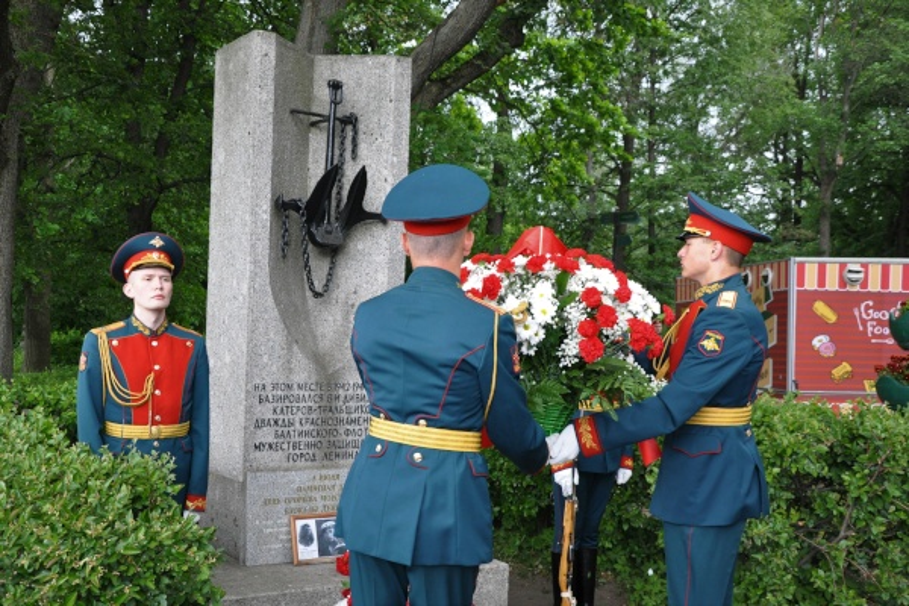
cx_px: 454
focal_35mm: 38
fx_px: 947
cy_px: 303
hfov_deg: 51.3
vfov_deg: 35.5
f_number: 6.3
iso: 800
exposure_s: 1/160
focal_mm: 25
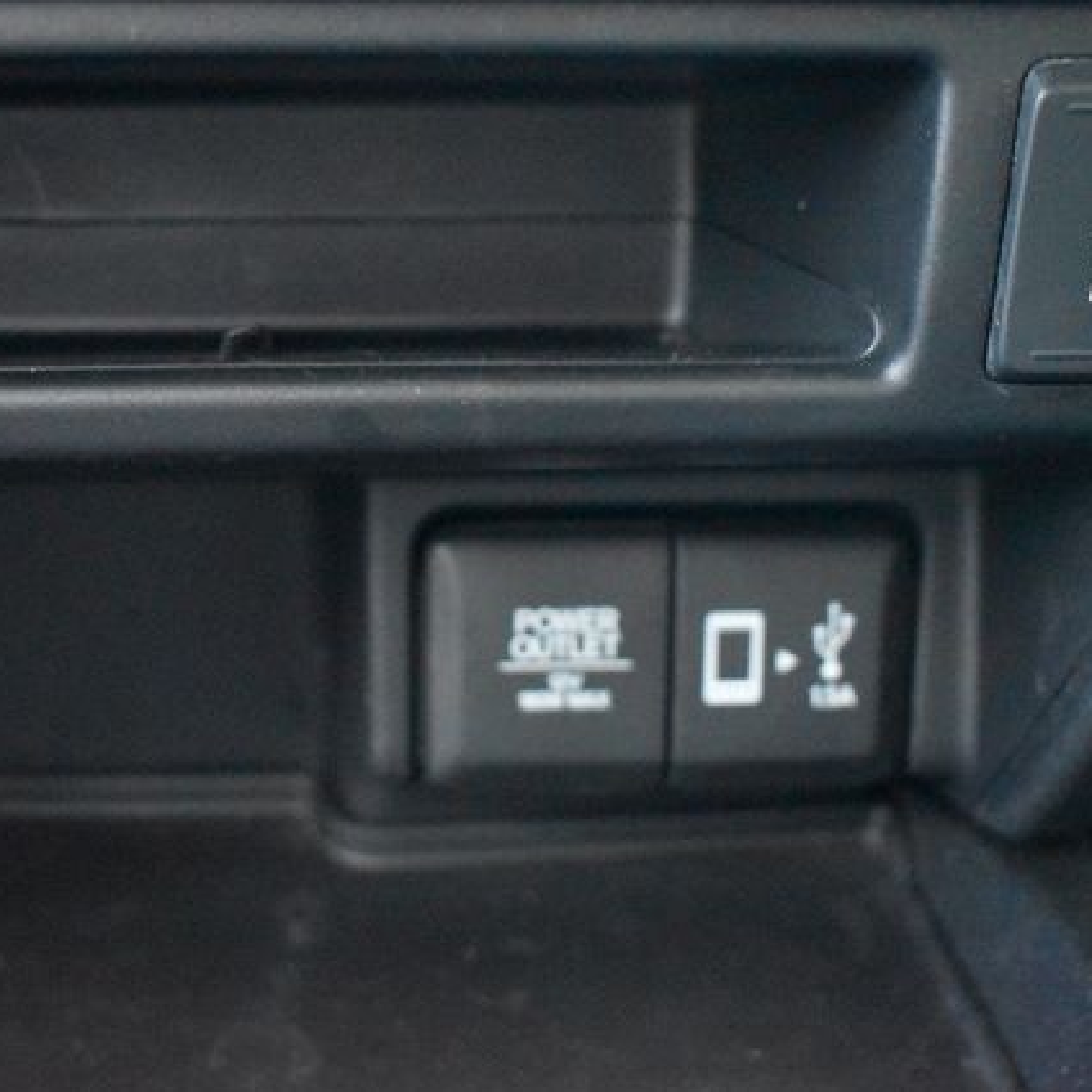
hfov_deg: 34.0
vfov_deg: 34.0
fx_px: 1785
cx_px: 482
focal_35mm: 50
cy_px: 545
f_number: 4
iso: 11400
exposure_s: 1/125
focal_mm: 26
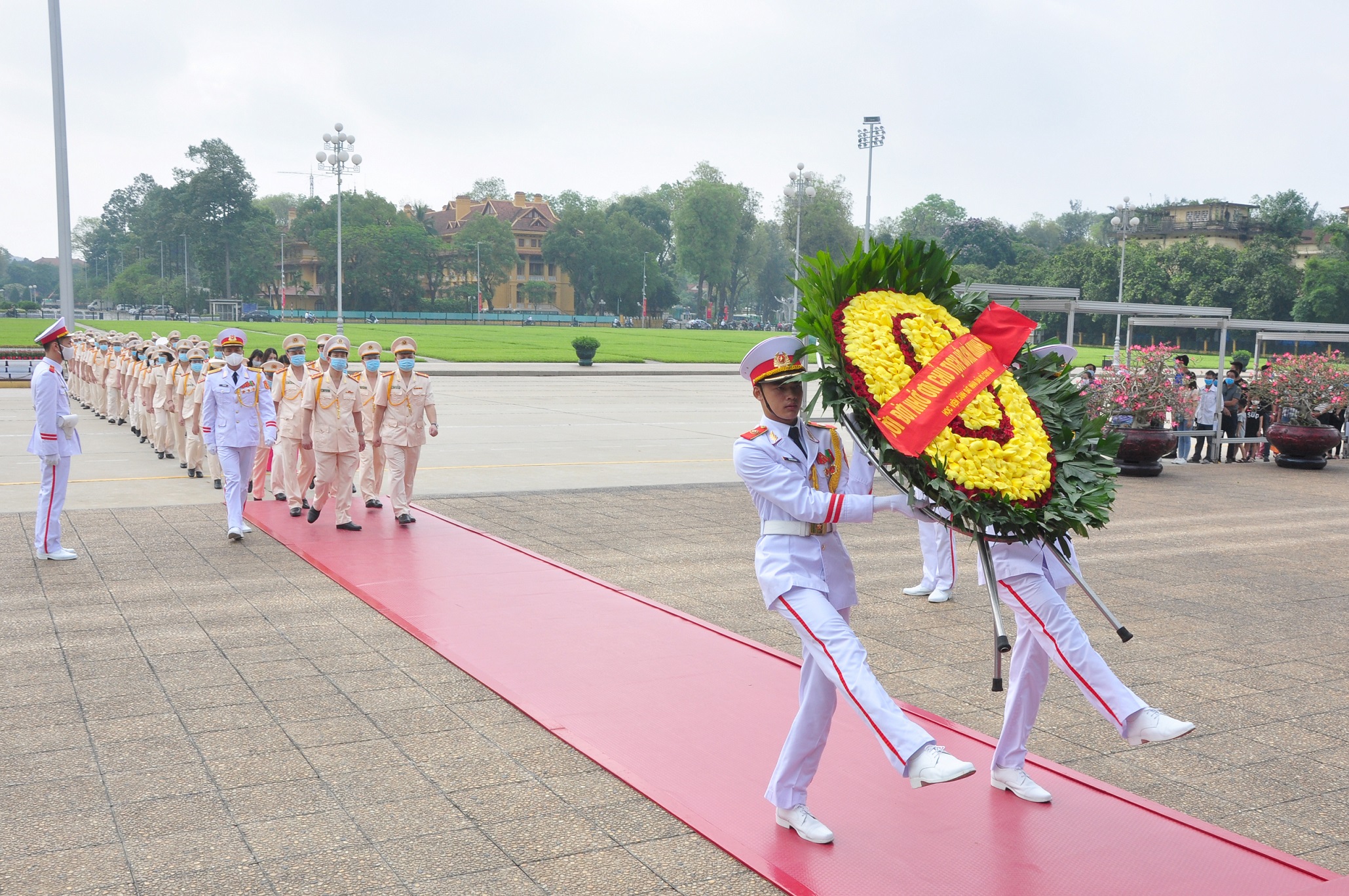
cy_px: 448
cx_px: 674
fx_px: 1179
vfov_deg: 41.6
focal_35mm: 32
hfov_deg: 59.5
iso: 250
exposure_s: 1/125
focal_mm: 21
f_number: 13
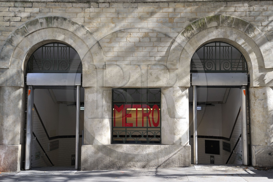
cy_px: 91
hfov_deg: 43.6
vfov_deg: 29.9
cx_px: 136
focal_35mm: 45
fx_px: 341
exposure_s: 1/160
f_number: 5
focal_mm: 45
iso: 200
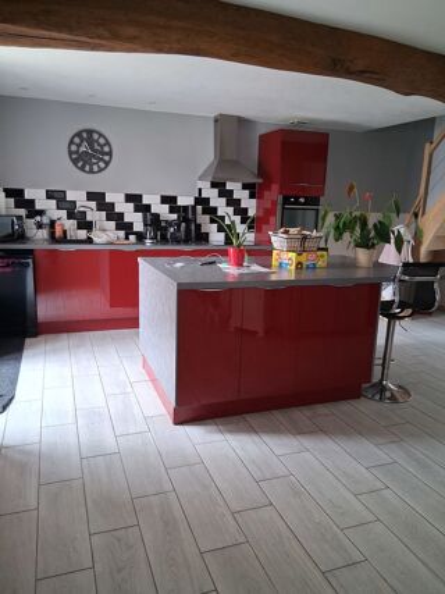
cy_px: 297
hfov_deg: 53.0
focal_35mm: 26
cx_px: 222
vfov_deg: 67.3
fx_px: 446
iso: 250
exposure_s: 1/50
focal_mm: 3.98
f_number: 1.8
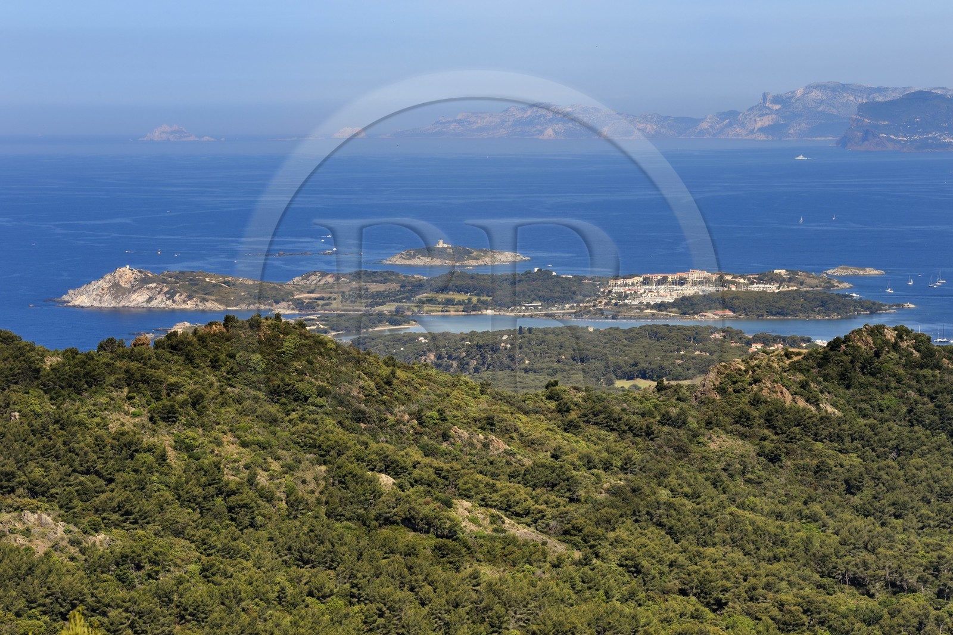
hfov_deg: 15.8
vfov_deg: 10.5
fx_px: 3439
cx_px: 476
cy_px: 318
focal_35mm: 130
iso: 200
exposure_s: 1/400
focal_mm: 130
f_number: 11
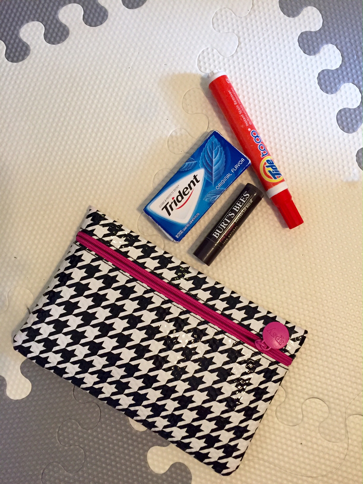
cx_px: 182
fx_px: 405
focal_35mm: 29
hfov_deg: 48.2
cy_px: 242
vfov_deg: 61.7
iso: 200
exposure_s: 1/30
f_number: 2.2
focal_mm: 4.15
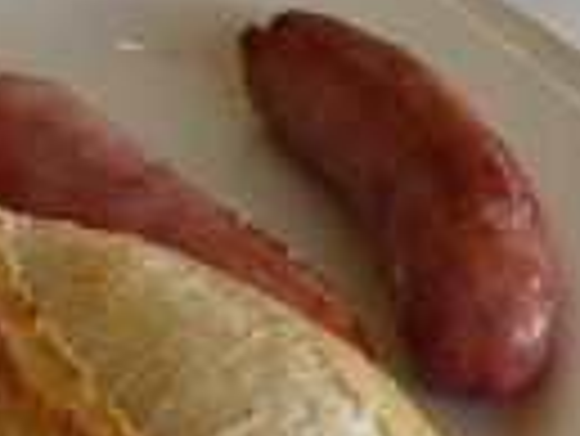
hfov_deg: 11.7
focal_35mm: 167
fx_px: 2801
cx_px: 18
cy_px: 342
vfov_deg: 8.9
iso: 100
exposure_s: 1/125
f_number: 3
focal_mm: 6.4
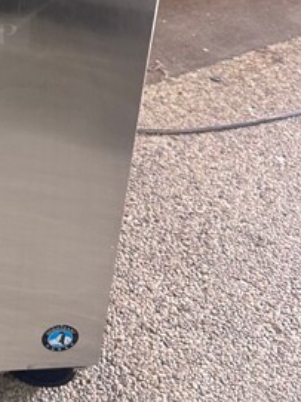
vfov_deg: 25.3
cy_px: -27
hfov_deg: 18.4
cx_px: -135
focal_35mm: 72
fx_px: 835
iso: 250
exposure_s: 1/94
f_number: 1.78
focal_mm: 6.86
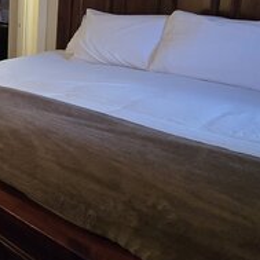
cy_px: 61
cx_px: -89
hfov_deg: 31.4
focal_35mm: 39
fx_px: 331
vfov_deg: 41.4
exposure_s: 1/60
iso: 320
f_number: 2.2
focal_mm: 2.2
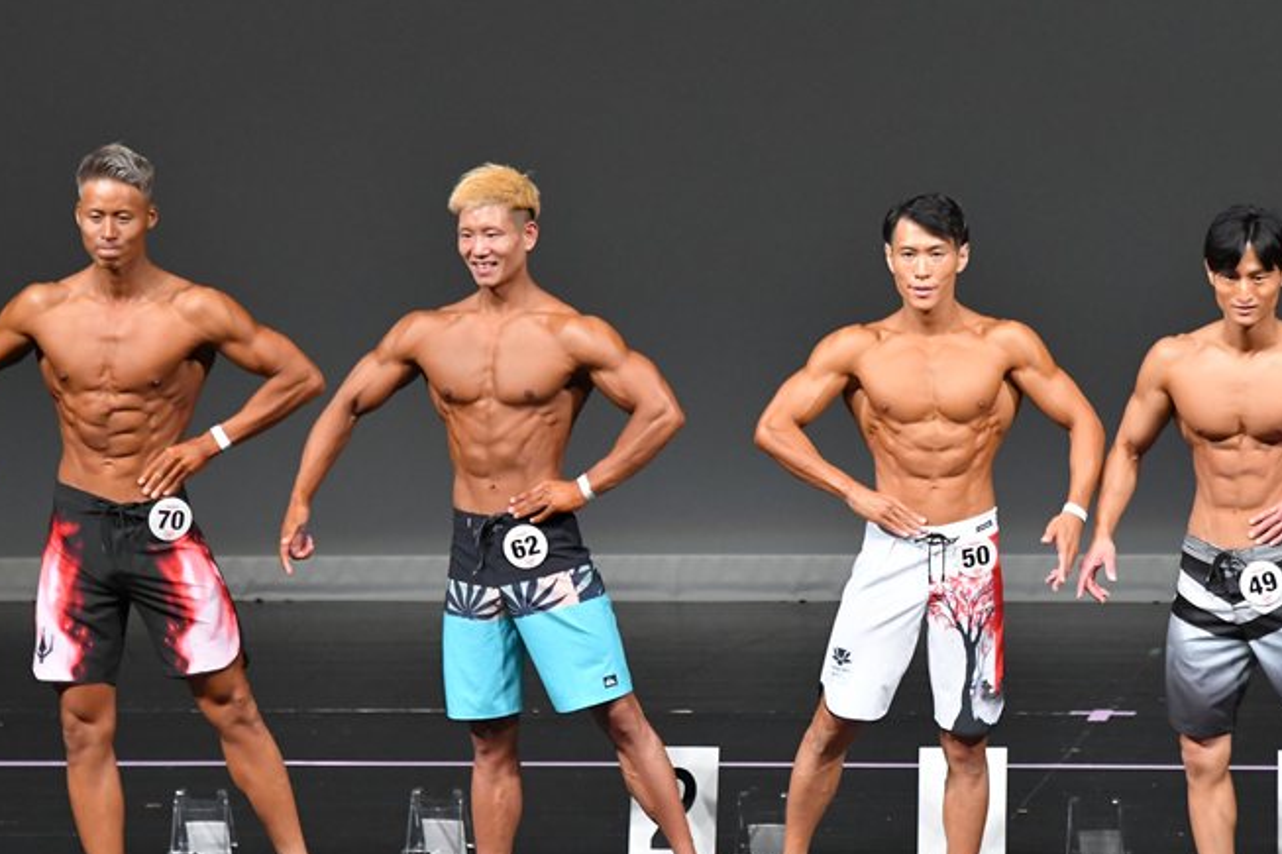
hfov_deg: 6.1
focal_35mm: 338
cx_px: 735
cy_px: 463
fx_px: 12033
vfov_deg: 4.1
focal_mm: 190
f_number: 5.6
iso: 4000
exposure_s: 1/400
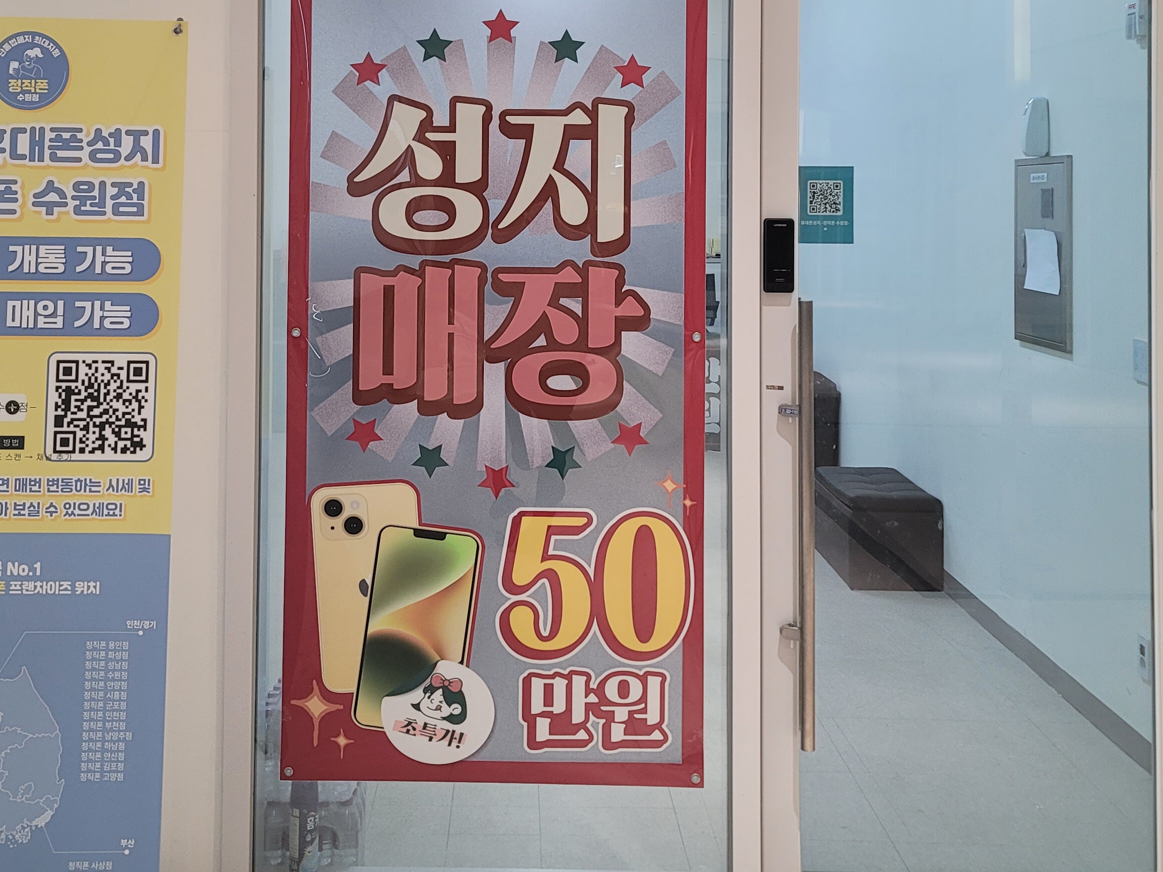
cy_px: 170
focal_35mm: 43
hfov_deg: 43.7
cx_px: 477
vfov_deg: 32.6
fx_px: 1445
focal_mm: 7
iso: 250
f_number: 1.8
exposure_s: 1/120
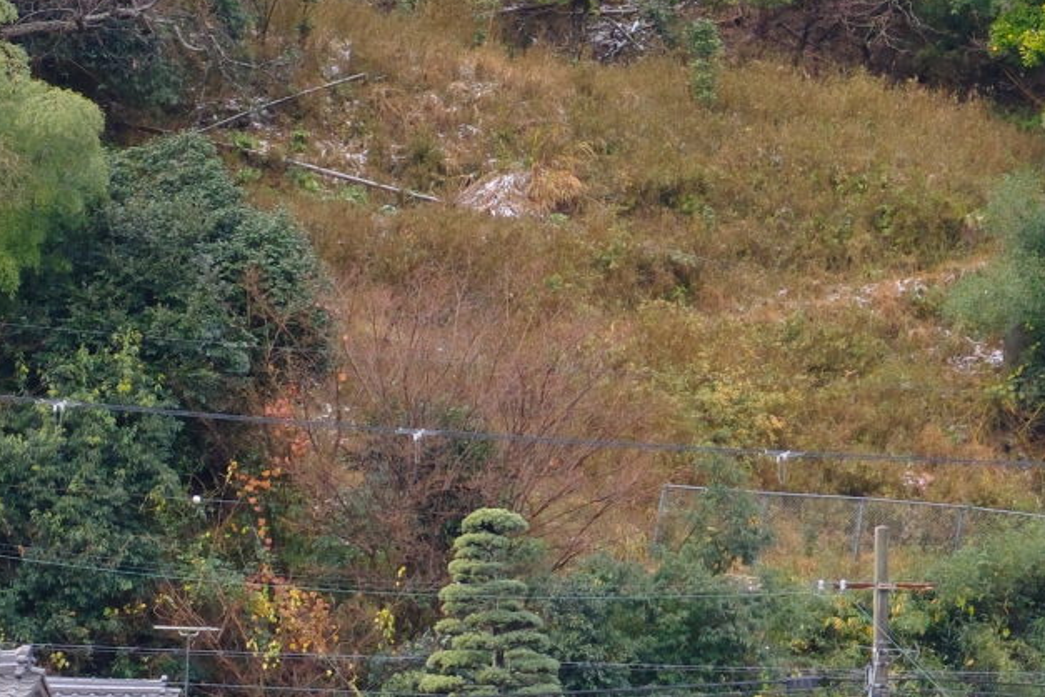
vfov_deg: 4.5
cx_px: 1858
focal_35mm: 306
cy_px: 306
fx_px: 8882
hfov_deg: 6.6
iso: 640
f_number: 4.8
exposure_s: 1/300
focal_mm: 50
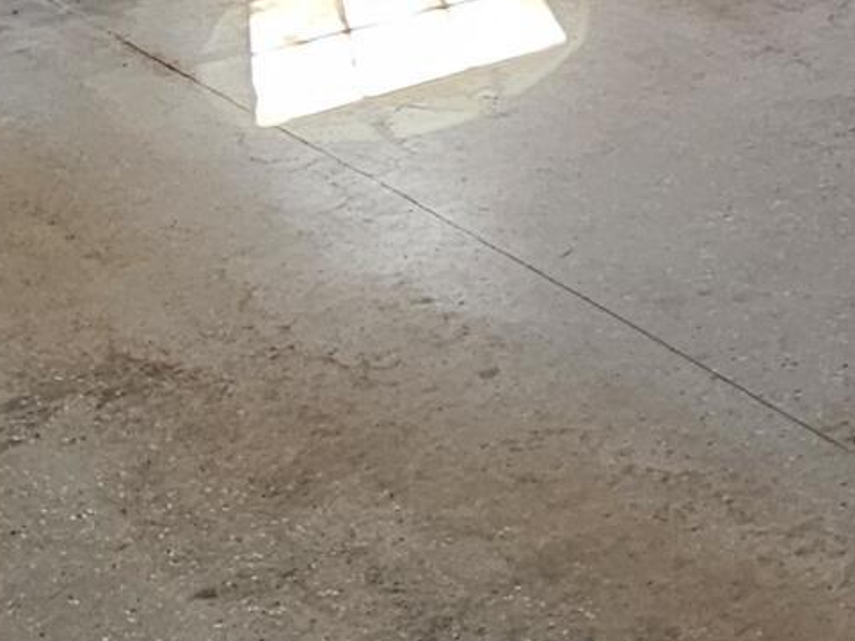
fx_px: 2001
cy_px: -247
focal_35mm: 81
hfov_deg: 22.1
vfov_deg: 16.9
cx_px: 1054
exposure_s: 1/60
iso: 160
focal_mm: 2.2
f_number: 2.2
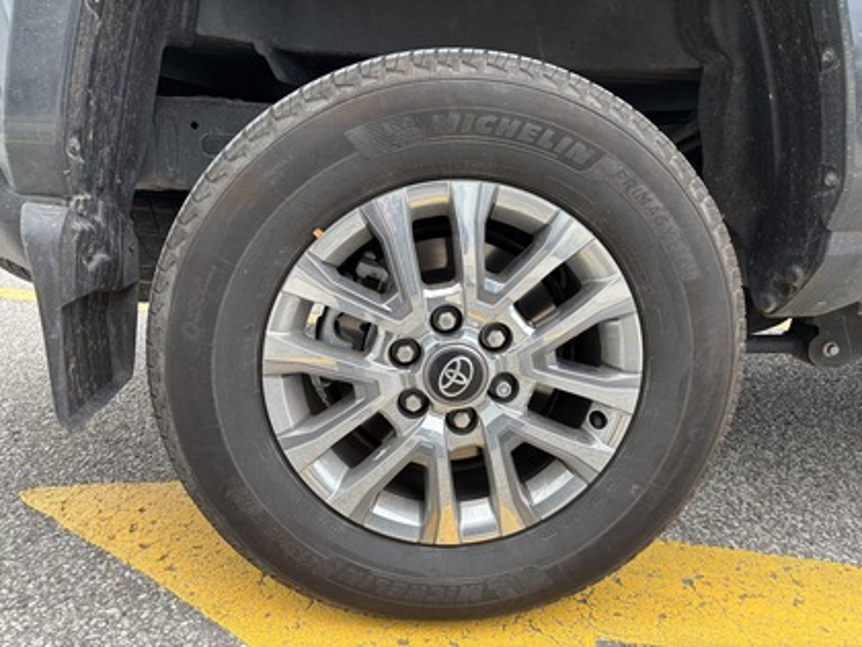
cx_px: 431
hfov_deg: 67.3
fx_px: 647
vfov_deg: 53.1
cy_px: 324
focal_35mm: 26
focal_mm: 5.96
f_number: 1.6
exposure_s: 1/121
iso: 100
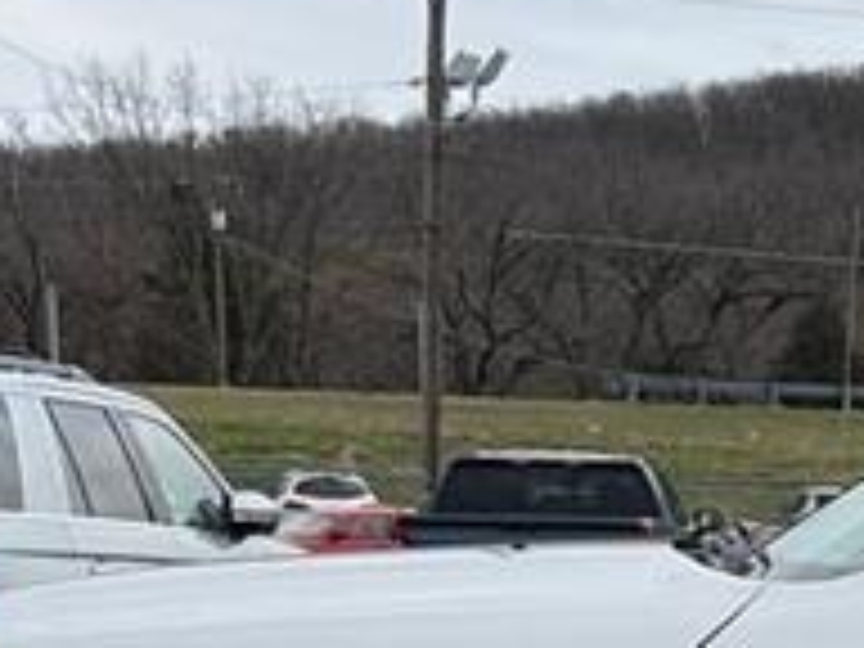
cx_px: 1976
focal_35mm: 139
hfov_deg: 11.9
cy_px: 1012
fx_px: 3469
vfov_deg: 10.3
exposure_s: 1/5814
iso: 64
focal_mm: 5.96
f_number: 1.6
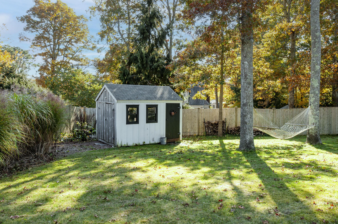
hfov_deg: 70.5
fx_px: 239
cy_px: 112
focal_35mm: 26
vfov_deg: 50.3
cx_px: 169
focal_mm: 17
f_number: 5
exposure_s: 1/160
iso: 200
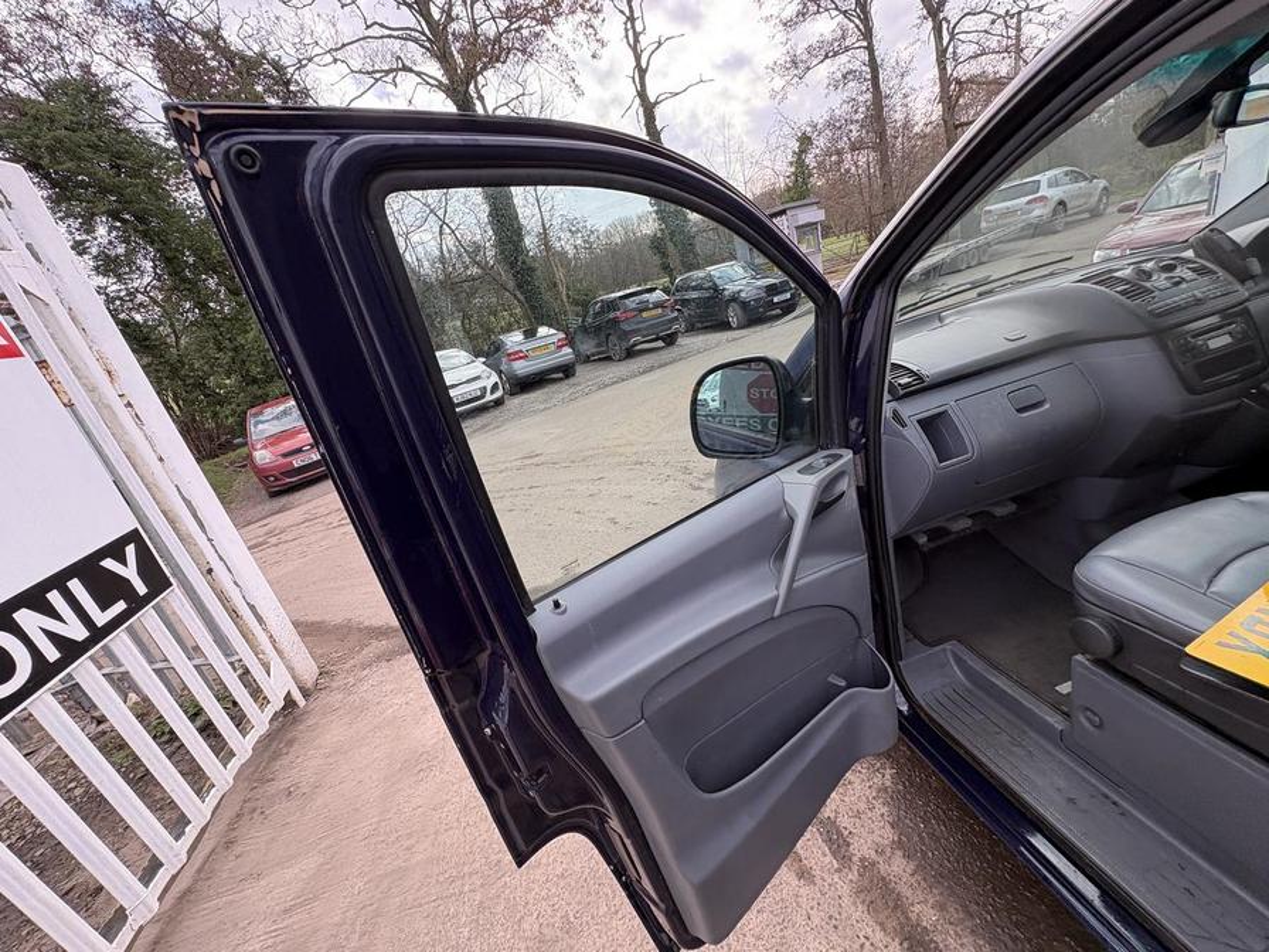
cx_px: 634
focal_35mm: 14
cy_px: 476
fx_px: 513
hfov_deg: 102.1
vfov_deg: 85.7
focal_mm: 2.22
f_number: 2.2
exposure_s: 1/223
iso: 40
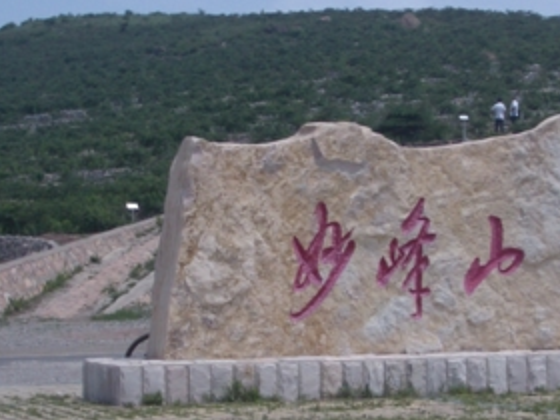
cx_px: 366
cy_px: 268
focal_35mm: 112
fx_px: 1812
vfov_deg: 13.2
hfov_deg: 17.5
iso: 50
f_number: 5
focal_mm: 8.2
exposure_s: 1/1000
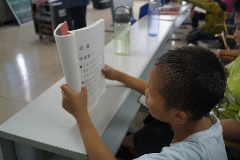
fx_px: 227
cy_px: 81
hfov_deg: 55.8
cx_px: 119
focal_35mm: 34
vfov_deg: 38.9
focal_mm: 22
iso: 500
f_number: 4
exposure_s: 1/60
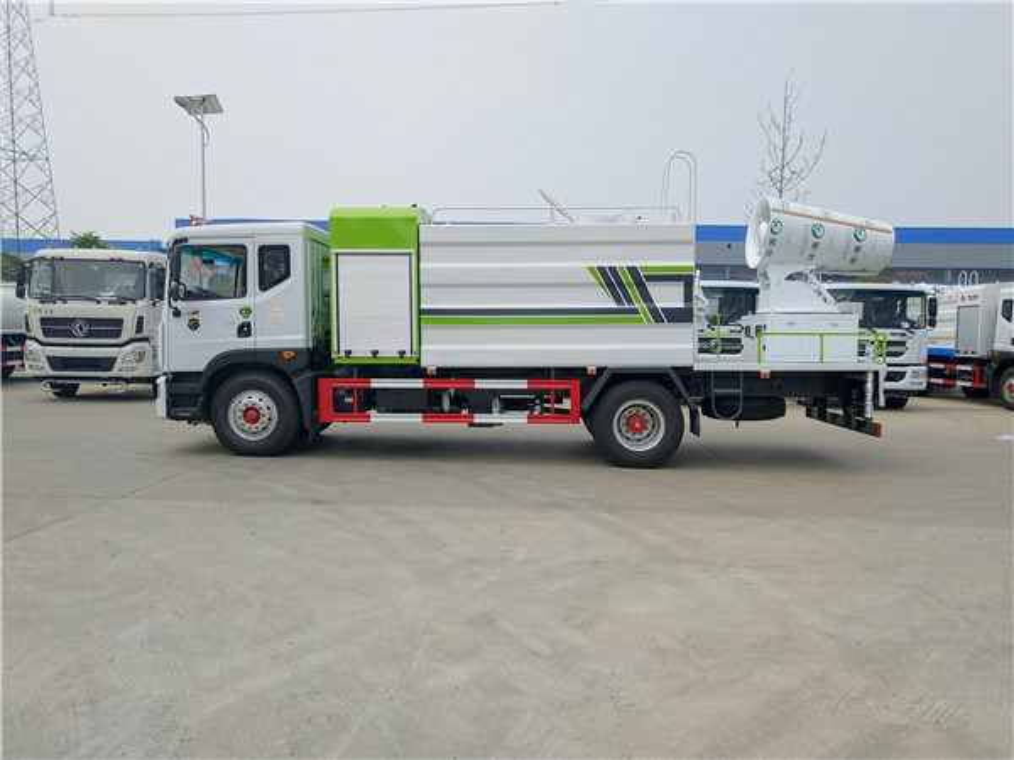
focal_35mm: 30
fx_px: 879
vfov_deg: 46.8
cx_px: 507
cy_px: 380
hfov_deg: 60.0
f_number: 1.8
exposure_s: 1/2998
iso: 50
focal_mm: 3.95
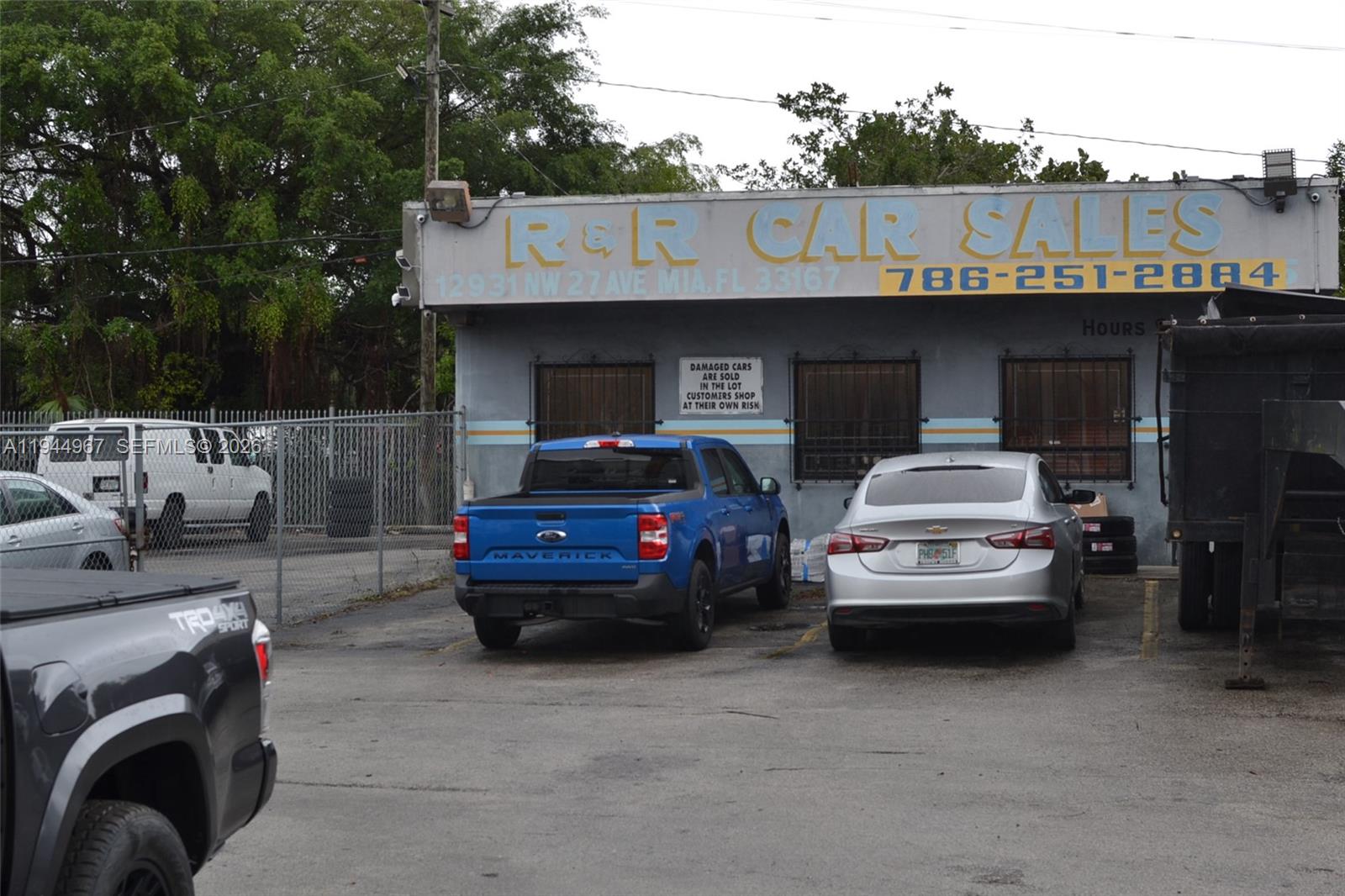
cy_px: 448
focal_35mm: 52
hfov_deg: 37.9
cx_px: 672
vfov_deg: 25.7
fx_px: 1961
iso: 100
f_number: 6.3
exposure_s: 1/160
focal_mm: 35
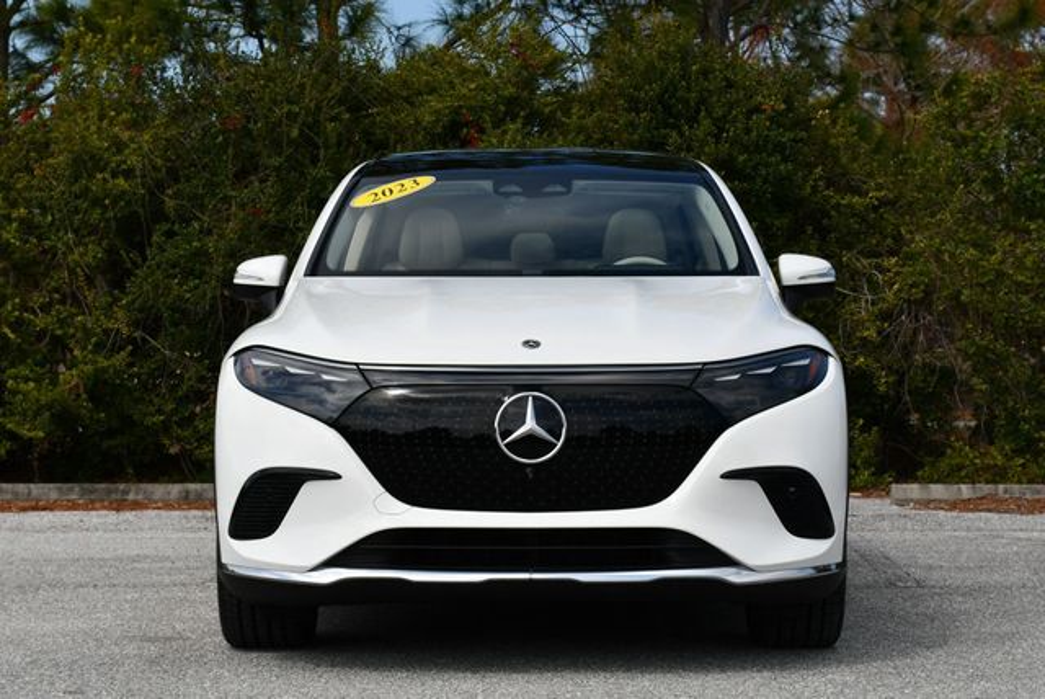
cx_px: 522
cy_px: 350
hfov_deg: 22.1
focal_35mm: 92
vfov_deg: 14.9
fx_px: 2673
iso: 100
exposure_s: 1/320
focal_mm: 46
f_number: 9
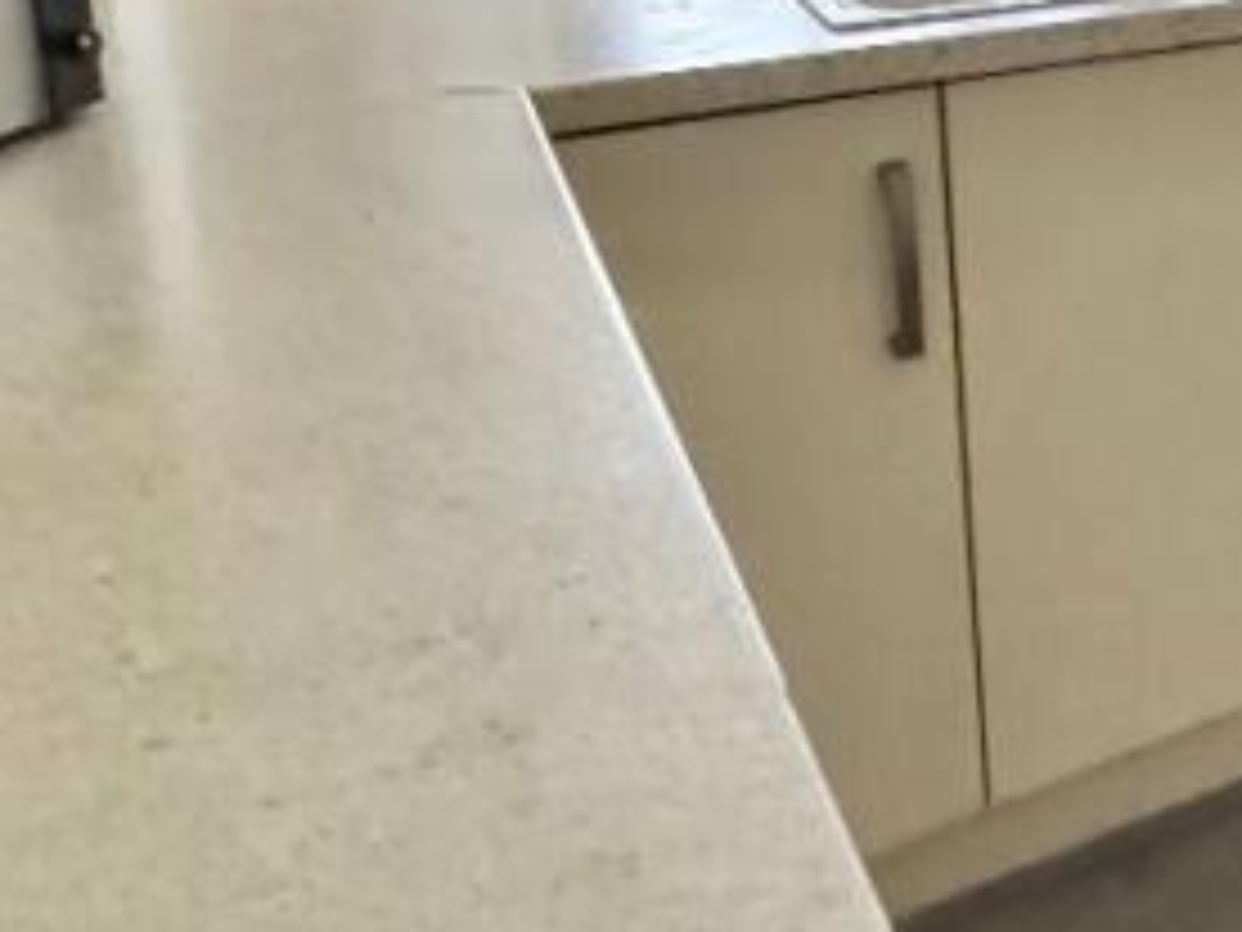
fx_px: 1866
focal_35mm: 52
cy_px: -59
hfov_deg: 25.8
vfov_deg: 26.2
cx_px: 1922
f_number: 2.2
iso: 1250
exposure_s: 1/57
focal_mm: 2.22
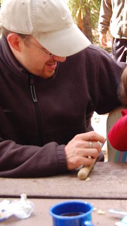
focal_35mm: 93
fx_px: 556
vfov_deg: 22.9
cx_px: 80
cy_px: 97
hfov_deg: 13.0
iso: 400
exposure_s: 1/80
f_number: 4.5
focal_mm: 32
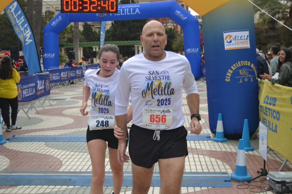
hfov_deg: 42.3
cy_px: 97
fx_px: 377
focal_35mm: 46
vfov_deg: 28.9
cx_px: 146
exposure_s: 1/1000
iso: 400
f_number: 4.2
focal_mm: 31
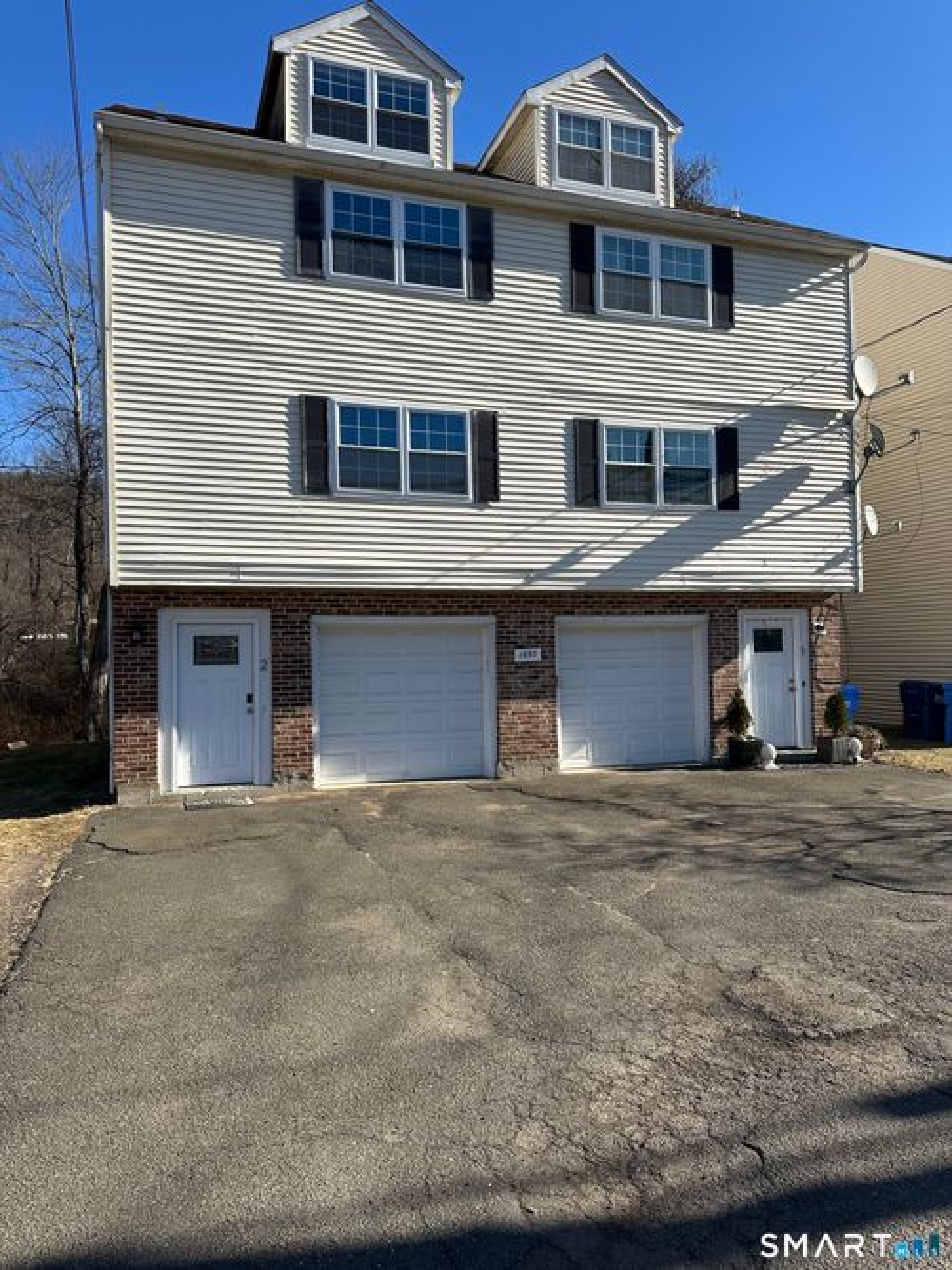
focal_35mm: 24
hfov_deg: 56.8
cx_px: 476
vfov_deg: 71.6
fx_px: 880
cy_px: 635
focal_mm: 6.86
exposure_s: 1/3058
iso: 80
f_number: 1.78
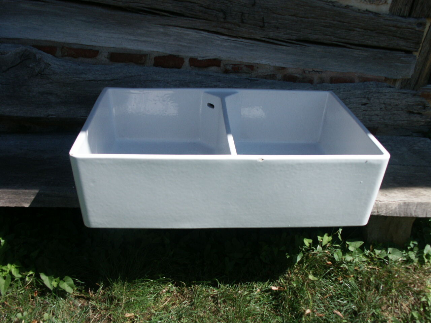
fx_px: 361
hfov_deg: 61.7
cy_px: 162
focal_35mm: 29
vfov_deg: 48.2
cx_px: 216
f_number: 2.8
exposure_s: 1/2000
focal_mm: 7.67
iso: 100
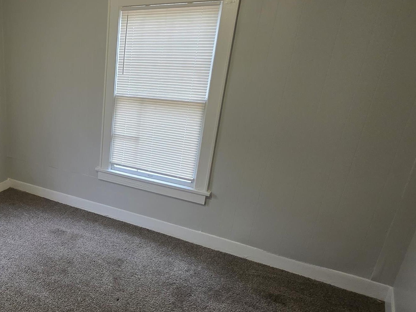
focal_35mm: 30
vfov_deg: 46.5
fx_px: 360
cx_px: 32
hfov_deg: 51.8
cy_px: 187
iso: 200
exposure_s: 1/60
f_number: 1.9
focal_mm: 2.2
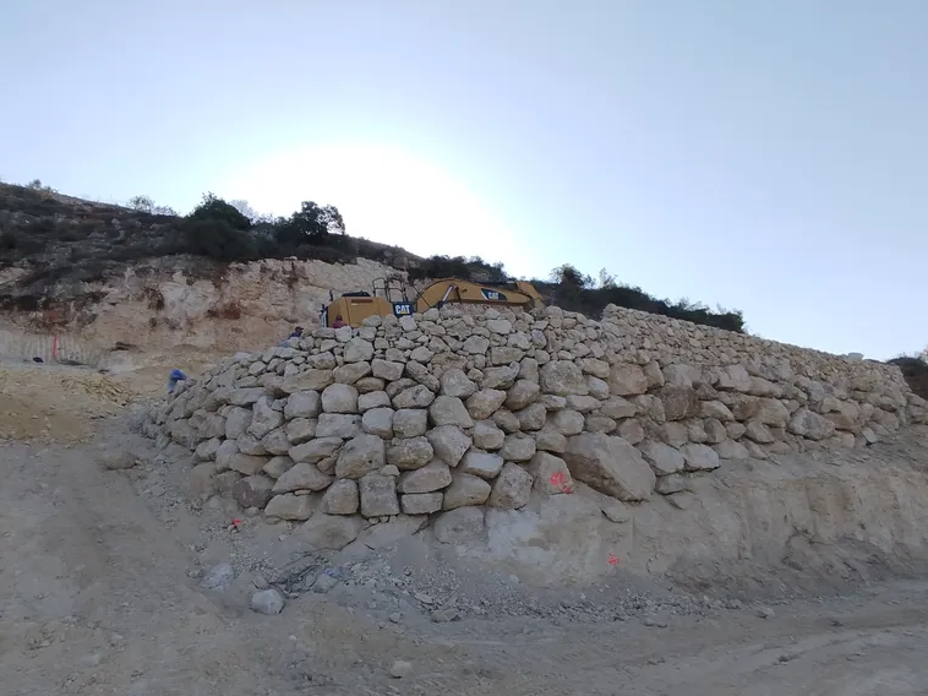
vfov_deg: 68.6
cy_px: 375
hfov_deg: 84.6
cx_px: 440
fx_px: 509
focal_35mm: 19
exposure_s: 1/1321
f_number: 2.2
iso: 50
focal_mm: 1.65
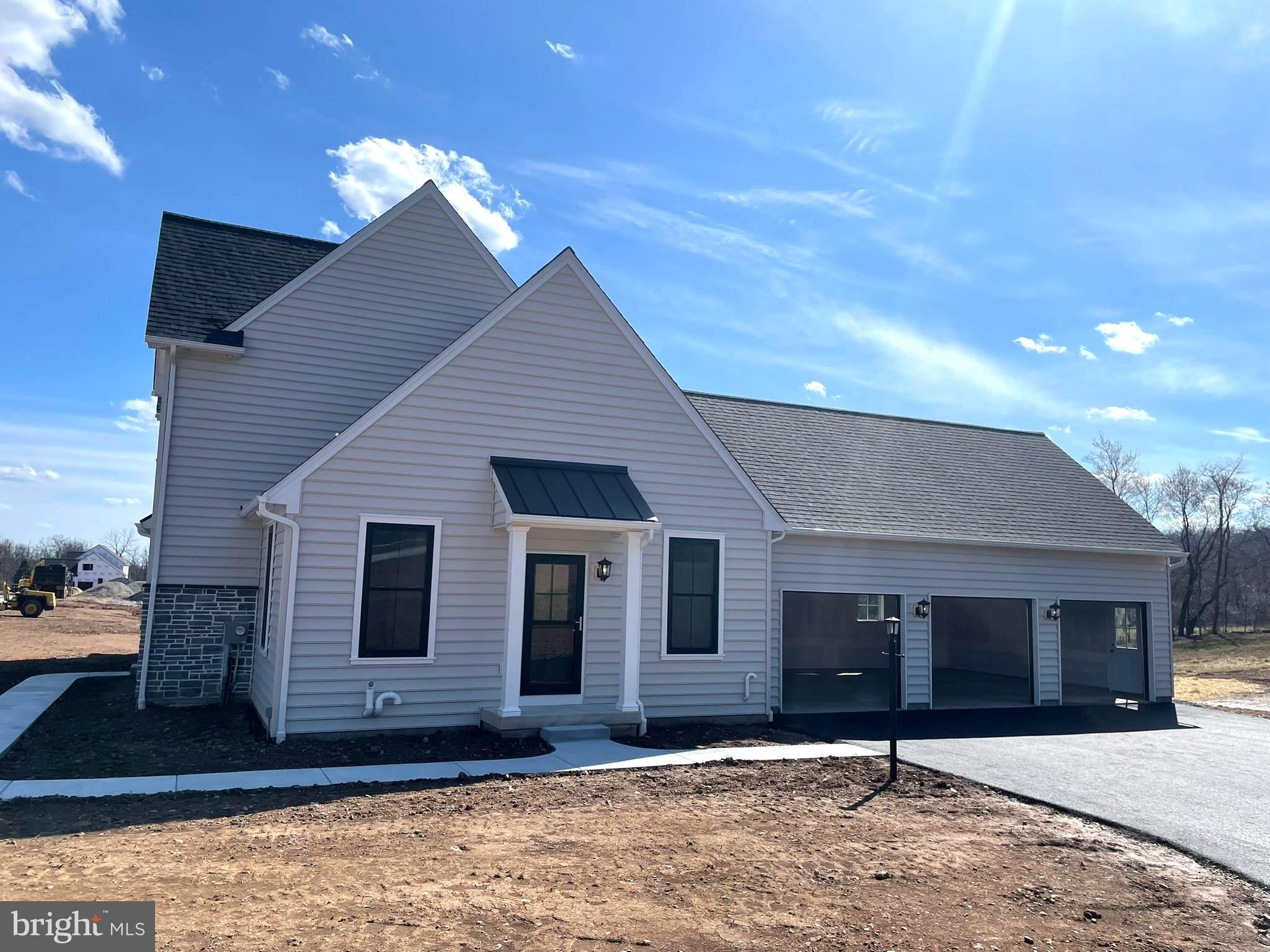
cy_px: 476
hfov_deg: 67.3
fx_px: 954
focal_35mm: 26
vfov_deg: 53.1
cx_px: 635
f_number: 1.6
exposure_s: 1/6494
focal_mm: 4.2
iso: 32
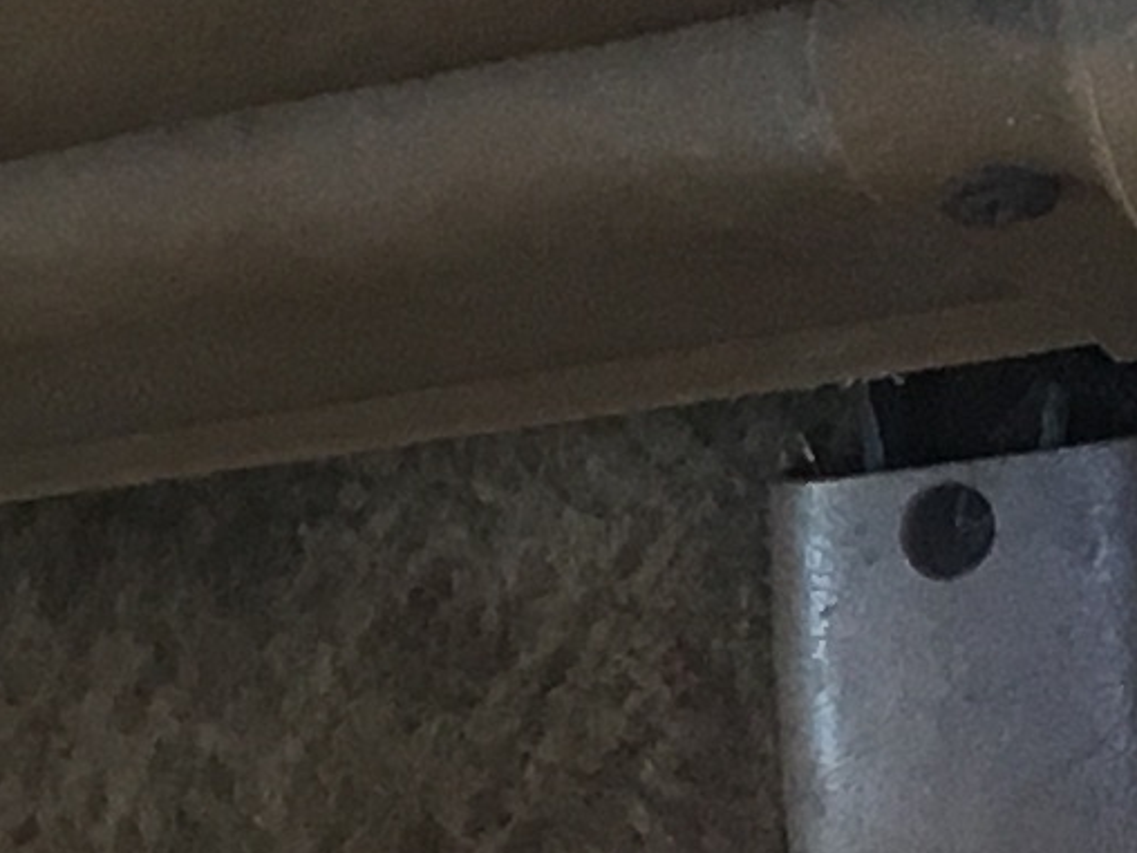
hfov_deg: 7.9
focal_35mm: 230
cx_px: -1759
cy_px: 2281
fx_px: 7555
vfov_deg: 6.1
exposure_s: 1/30
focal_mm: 4.15
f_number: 2.2
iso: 32
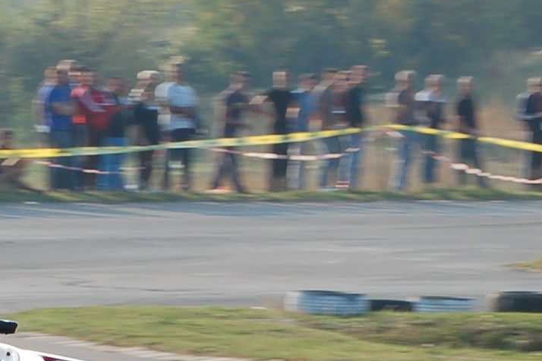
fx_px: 6845
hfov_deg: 4.5
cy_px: 375
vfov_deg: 3.0
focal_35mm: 455
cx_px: -249
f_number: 11
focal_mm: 72
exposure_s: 1/125
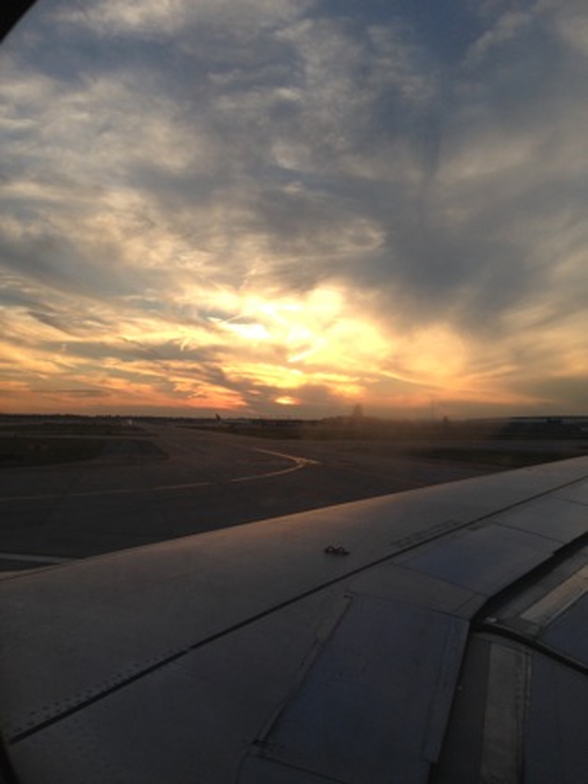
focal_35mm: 33
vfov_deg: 55.4
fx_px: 747
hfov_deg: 42.9
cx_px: 294
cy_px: 392
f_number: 2.4
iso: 50
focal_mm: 4.12
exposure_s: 1/398
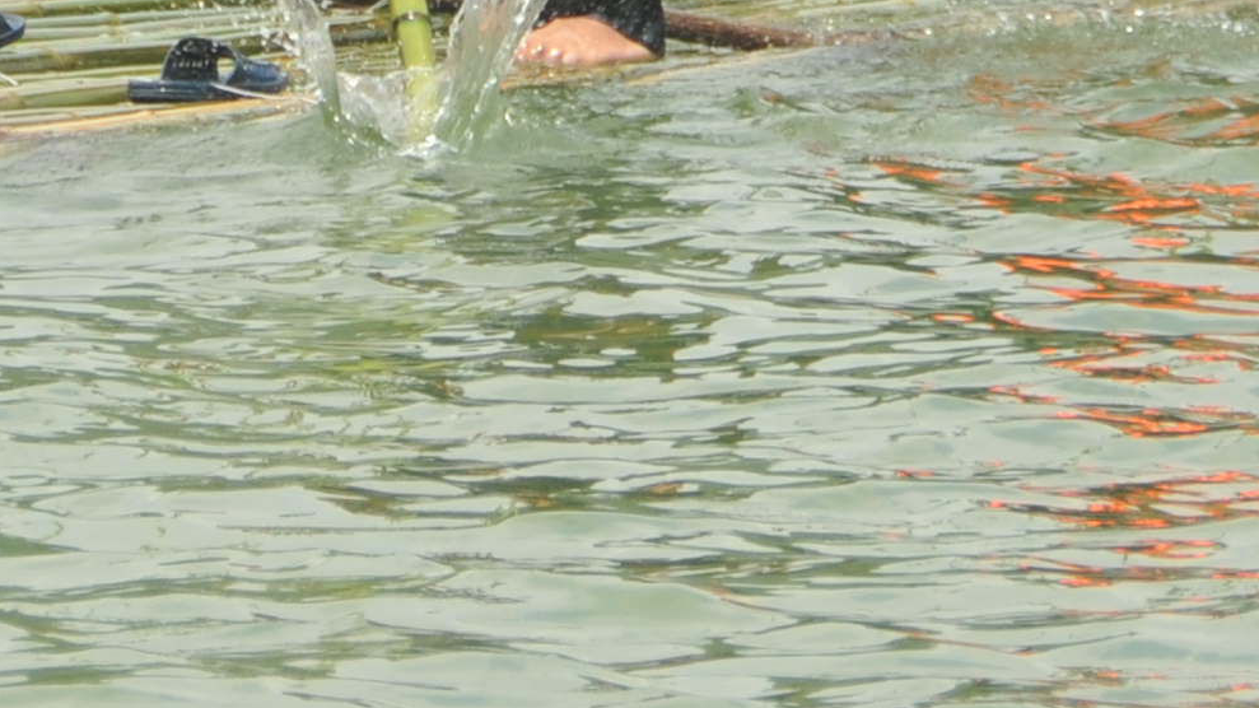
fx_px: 18626
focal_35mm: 558
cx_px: 486
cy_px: -1062
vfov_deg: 2.2
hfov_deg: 3.9
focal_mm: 82
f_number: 5.6
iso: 200
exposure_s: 1/500
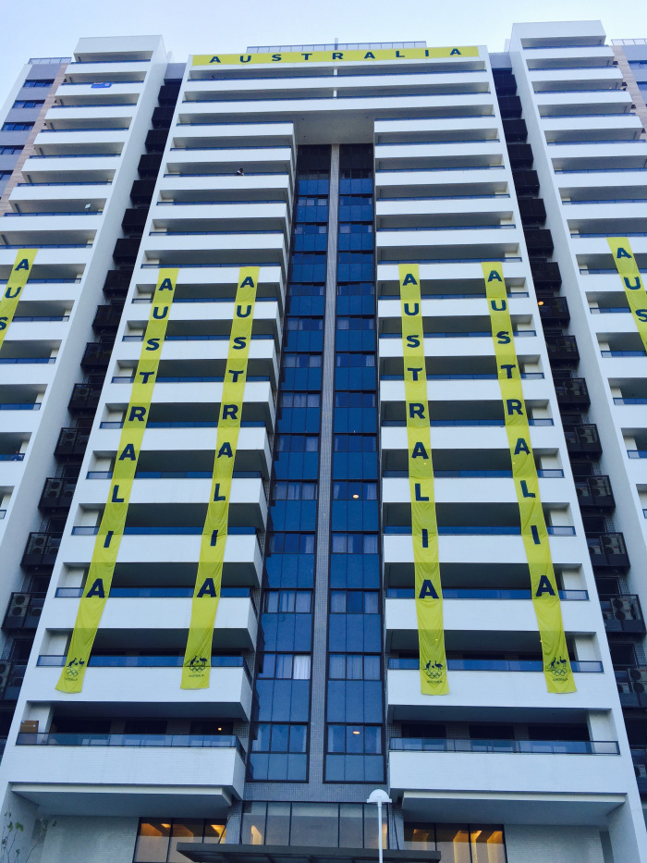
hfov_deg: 48.2
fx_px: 723
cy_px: 432
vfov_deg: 61.7
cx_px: 324
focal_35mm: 29
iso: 32
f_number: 2.2
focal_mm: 4.15
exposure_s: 1/434
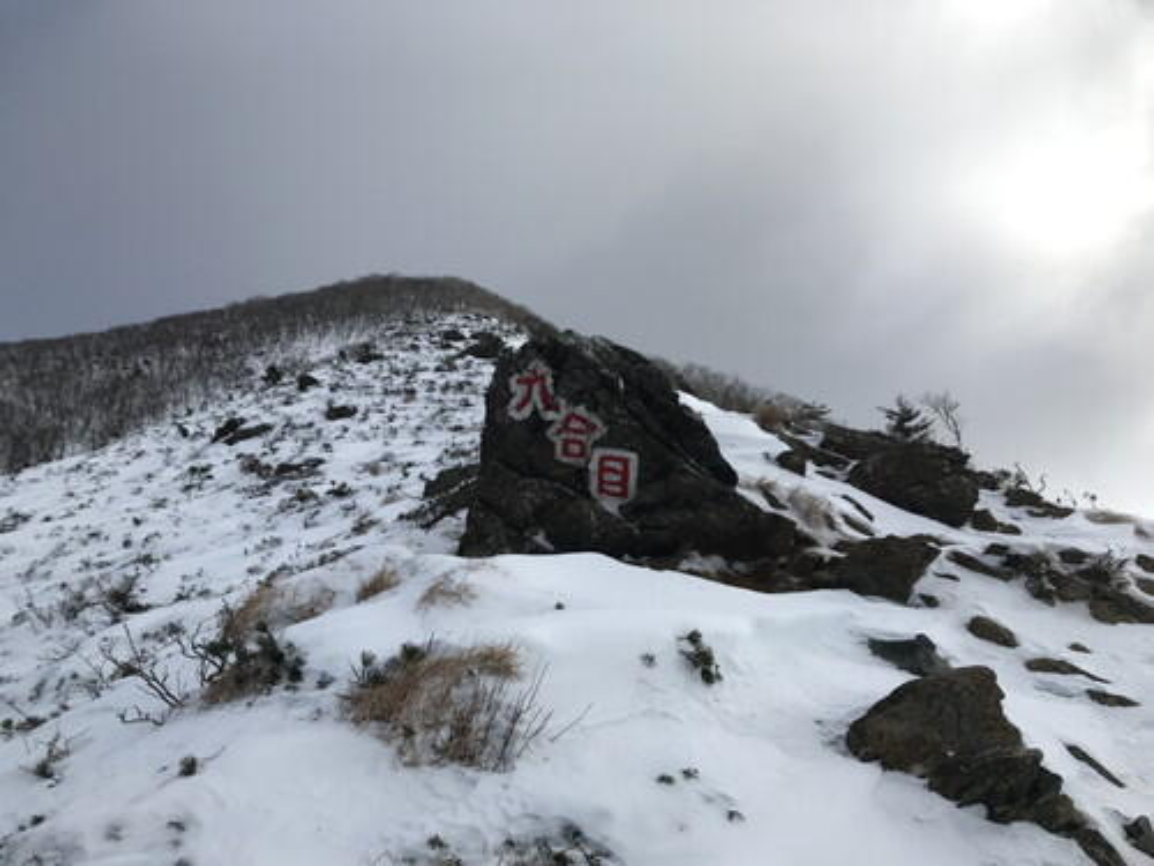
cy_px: 433
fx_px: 933
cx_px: 577
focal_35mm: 28
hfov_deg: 63.4
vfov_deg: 49.7
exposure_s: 1/3690
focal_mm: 3.99
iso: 20
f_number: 1.8
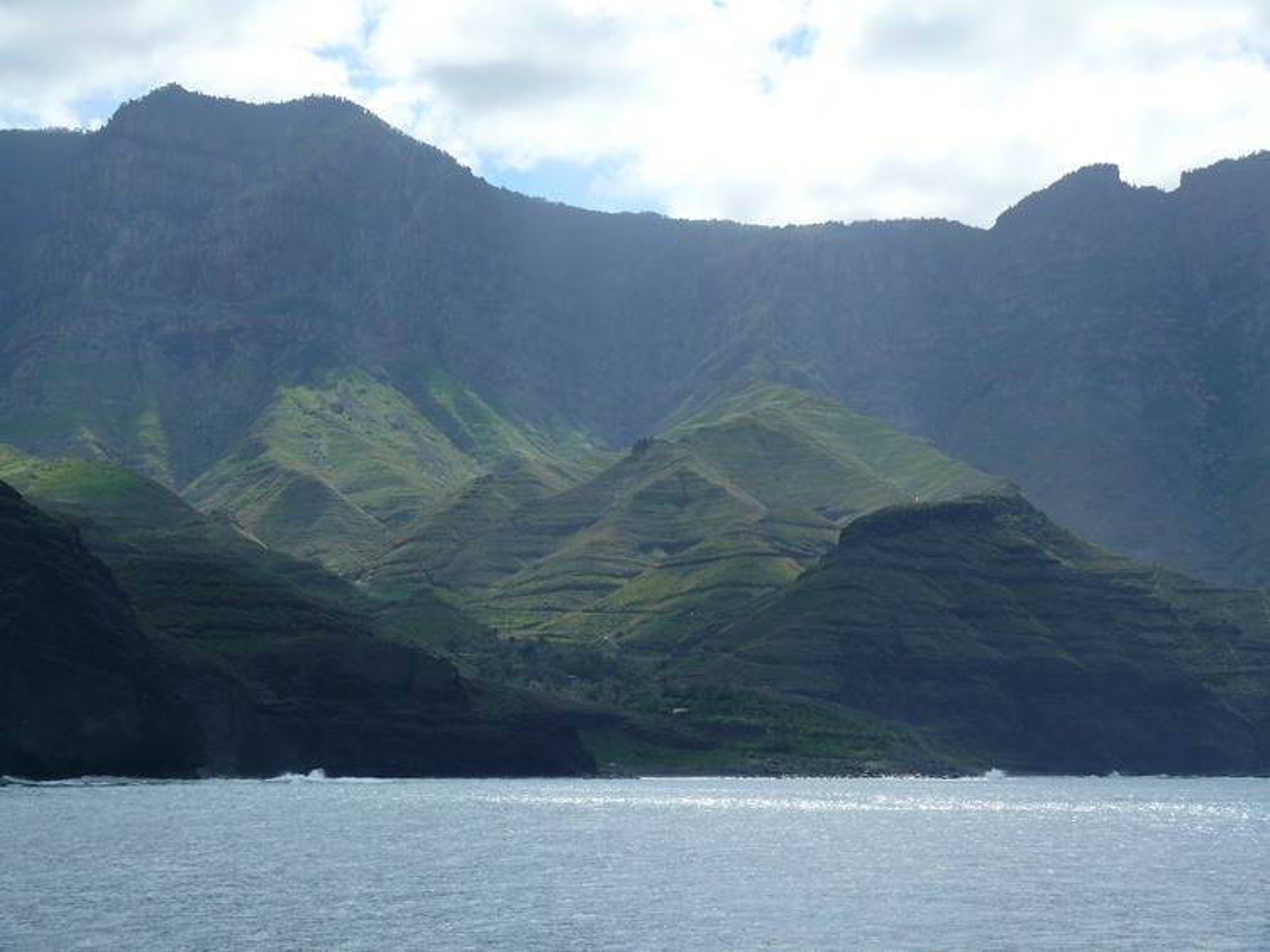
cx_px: 635
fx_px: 2494
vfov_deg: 21.6
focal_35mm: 68
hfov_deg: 28.6
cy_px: 476
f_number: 5
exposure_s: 1/250
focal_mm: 14.4
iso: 100
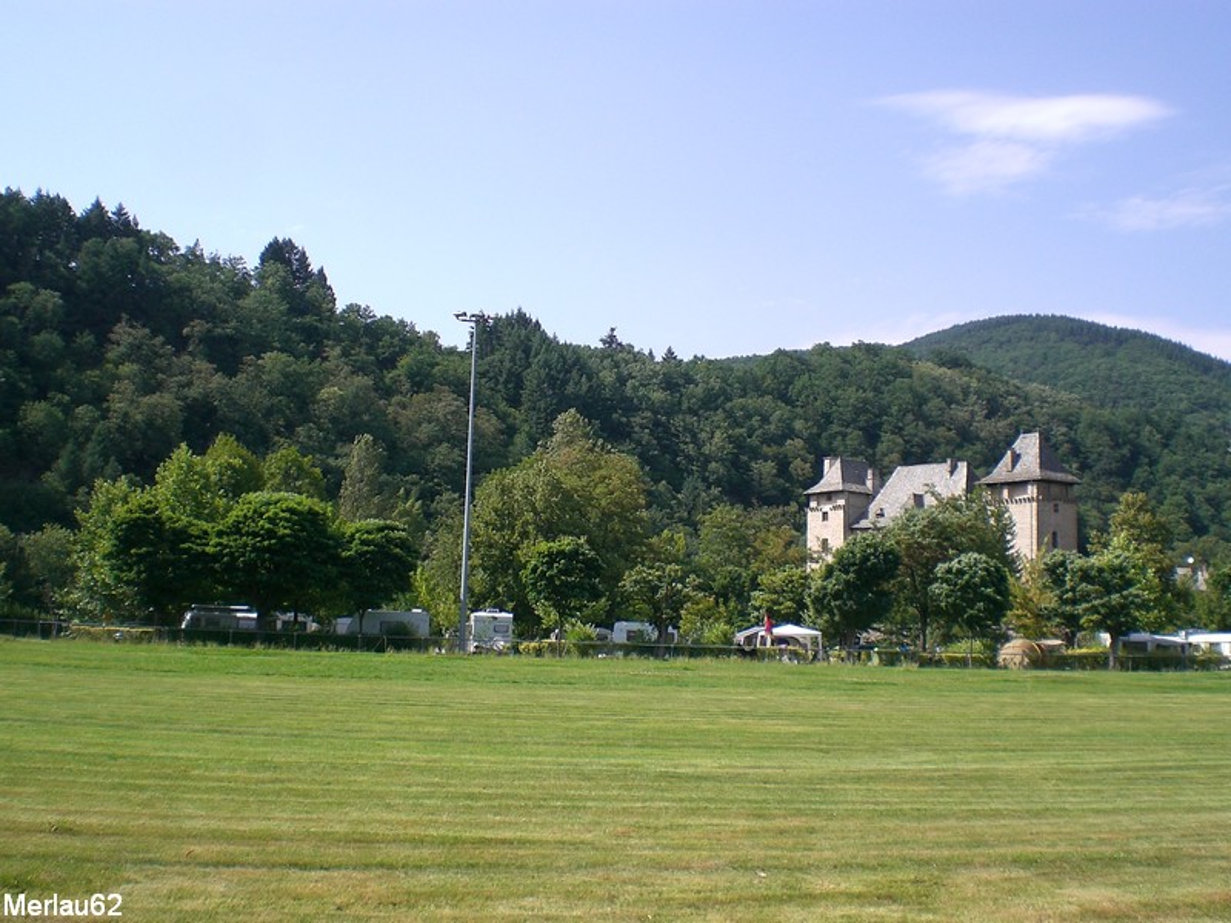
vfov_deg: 37.7
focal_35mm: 38
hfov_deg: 49.0
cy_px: 462
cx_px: 616
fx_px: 1351
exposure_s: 1/320
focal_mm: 6.3
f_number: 4.4
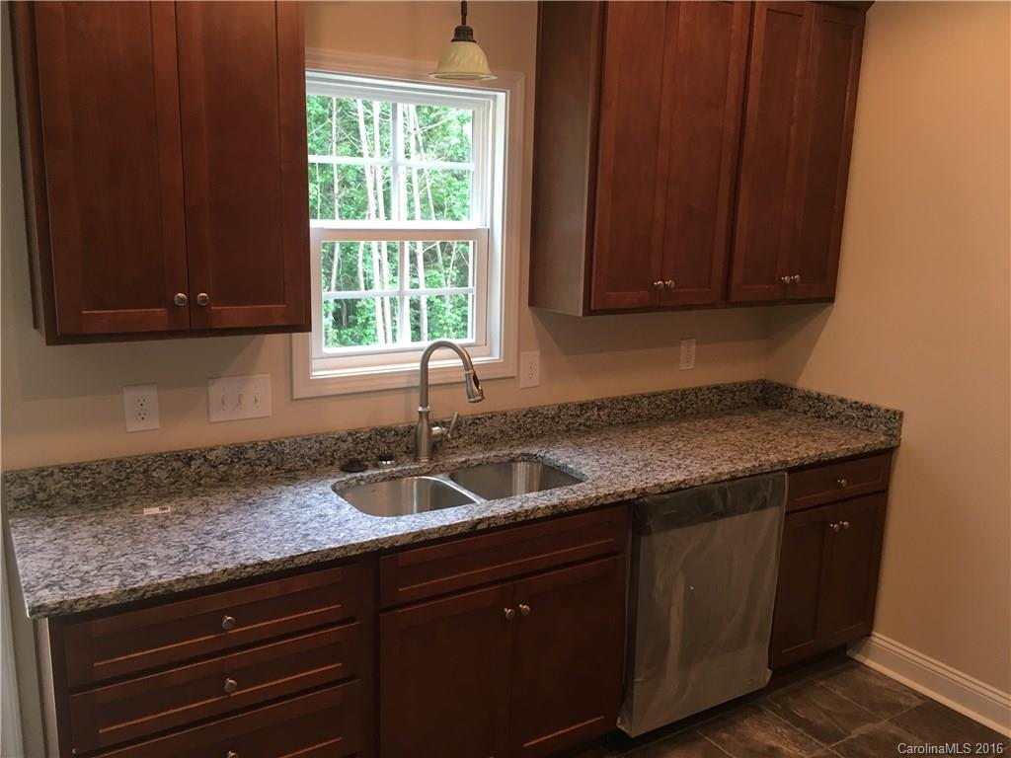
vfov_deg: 48.2
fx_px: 847
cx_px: 506
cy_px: 379
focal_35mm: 29
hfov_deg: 61.7
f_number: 2.2
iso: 80
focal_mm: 4.15
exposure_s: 1/30
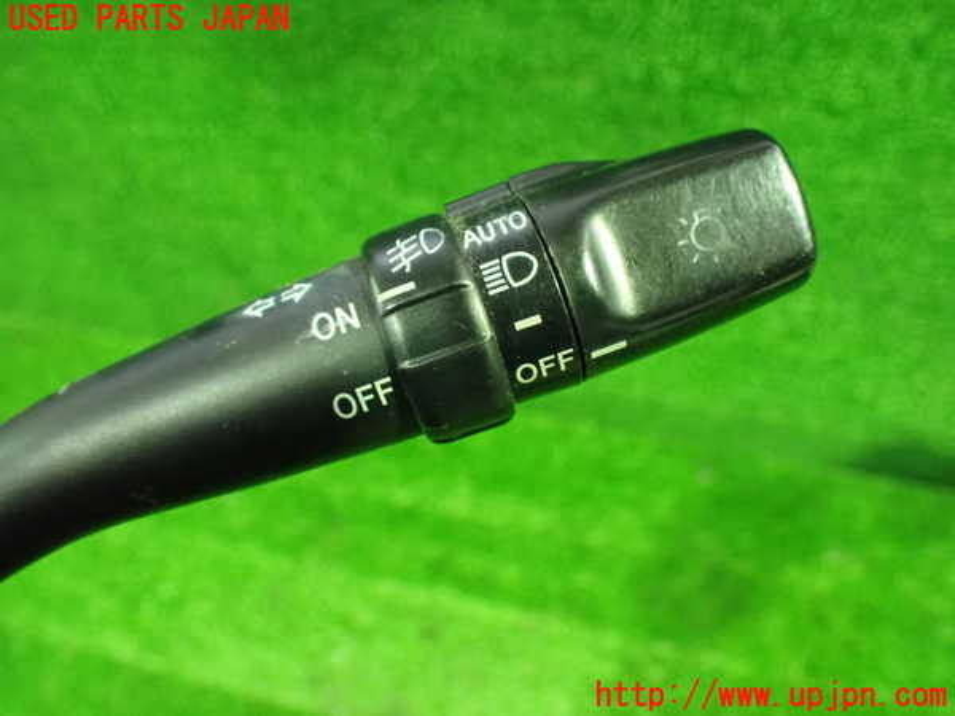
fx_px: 828
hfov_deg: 60.0
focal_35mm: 30
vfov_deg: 46.8
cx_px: 478
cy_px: 358
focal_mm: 5.4
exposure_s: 1/30
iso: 1250
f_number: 2.3
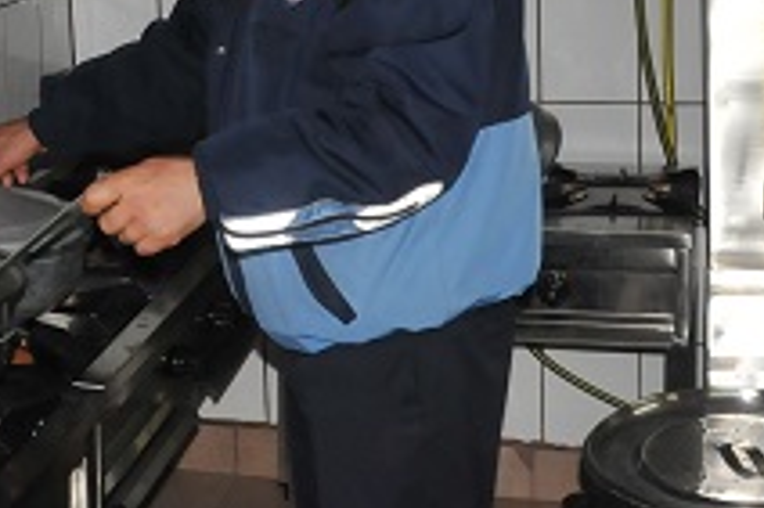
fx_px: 1739
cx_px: 191
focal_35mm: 82
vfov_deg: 16.2
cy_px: -18
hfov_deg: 24.5
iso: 800
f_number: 5
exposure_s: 1/60
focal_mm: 18
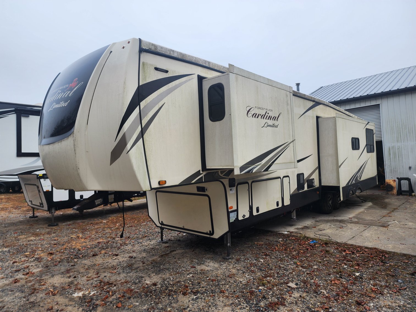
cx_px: 208
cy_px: 156
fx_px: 276
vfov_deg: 58.9
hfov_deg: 73.9
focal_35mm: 23
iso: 12
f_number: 1.8
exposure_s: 1/185
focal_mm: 6.4
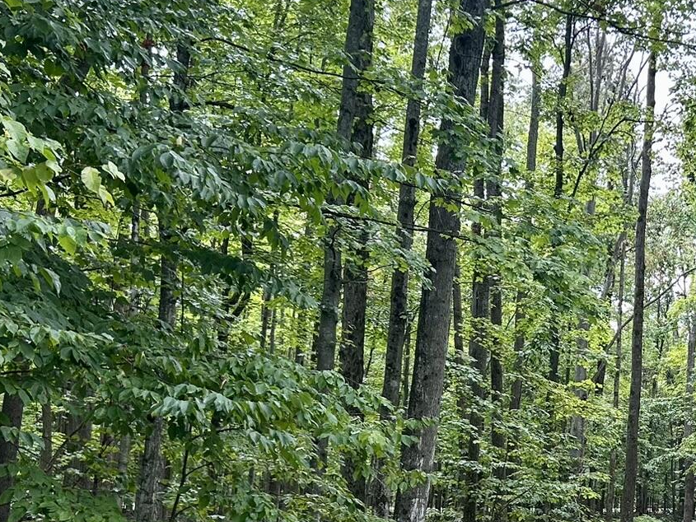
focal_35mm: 63
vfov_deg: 23.0
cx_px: 654
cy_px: 410
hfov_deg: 29.2
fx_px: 1267
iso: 40
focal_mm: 5.7
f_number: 1.5
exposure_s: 1/244
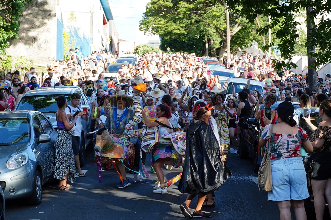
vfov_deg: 19.4
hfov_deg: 28.9
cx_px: 164
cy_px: 109
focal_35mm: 70
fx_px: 643
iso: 640
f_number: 5
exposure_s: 1/500
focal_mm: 46
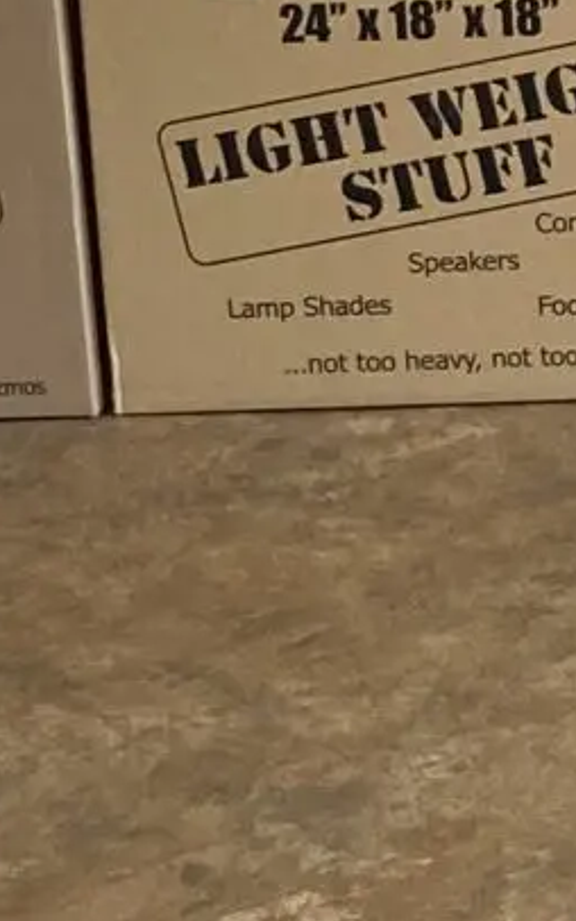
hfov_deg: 6.5
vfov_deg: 10.5
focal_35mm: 187
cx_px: 1658
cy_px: -785
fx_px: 4693
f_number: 1.8
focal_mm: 3.99
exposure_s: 1/121
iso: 64
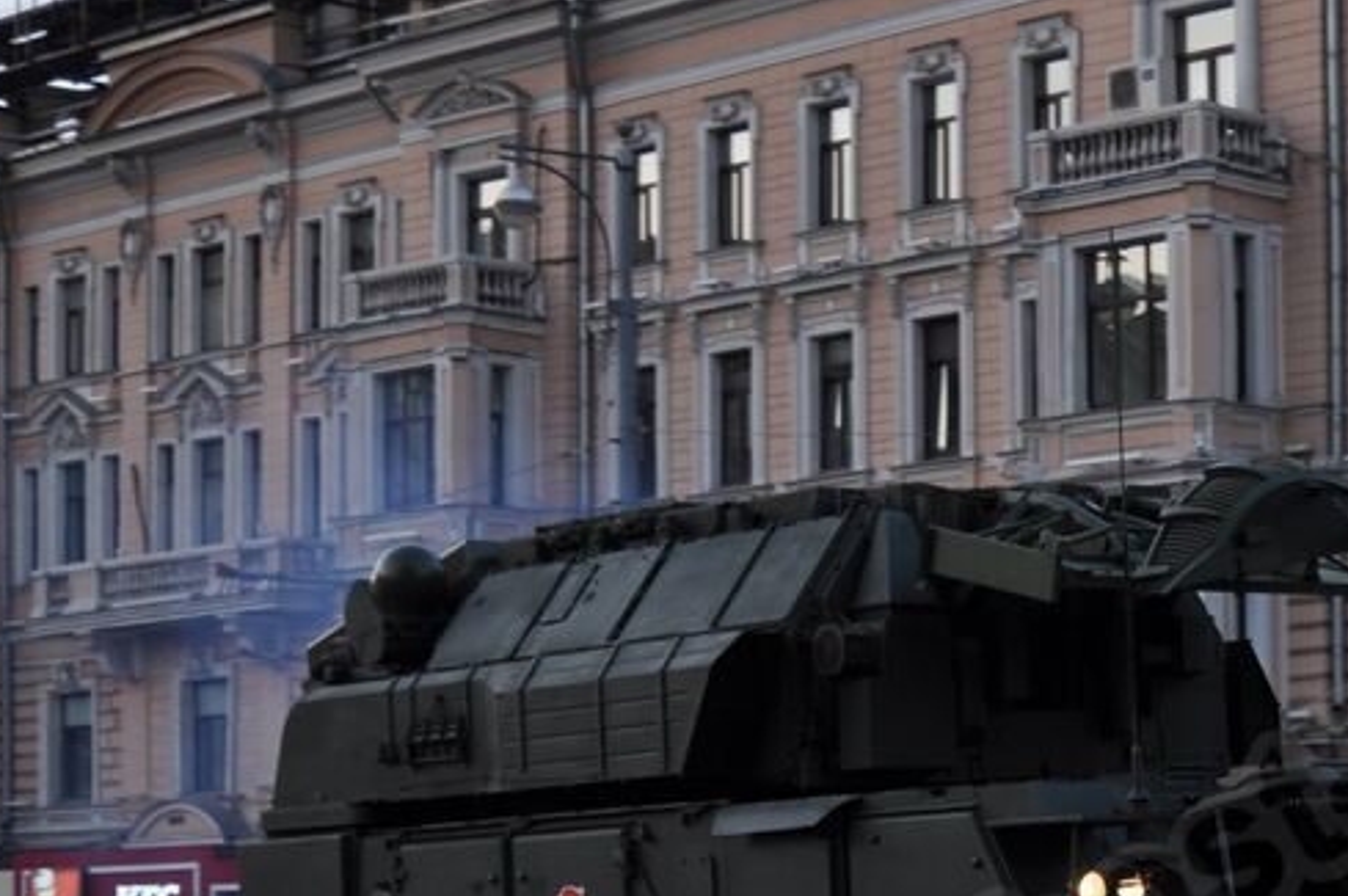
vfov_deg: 13.3
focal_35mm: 102
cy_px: 816
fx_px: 3815
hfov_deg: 19.6
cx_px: 1282
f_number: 2.8
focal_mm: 26
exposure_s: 1/200
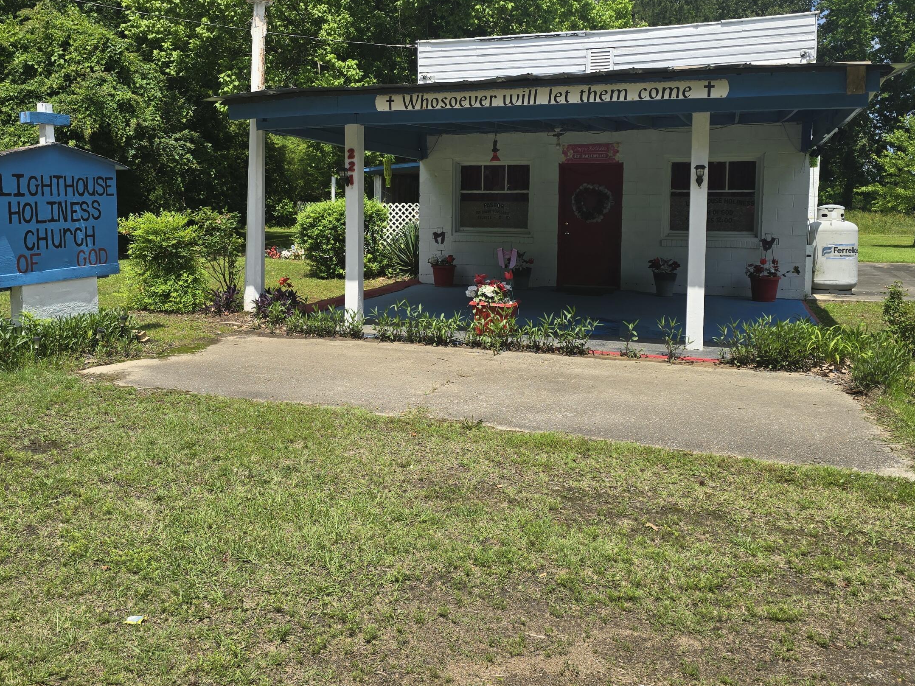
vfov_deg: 43.9
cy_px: 268
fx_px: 846
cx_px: 396
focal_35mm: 32
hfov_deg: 56.6
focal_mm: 6.3
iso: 12
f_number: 1.7
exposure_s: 1/929
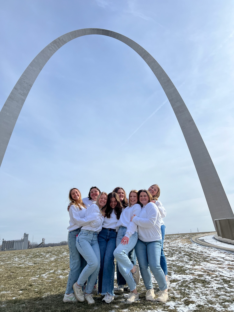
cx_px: 117
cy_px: 156
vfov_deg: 67.3
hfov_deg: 53.1
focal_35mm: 26
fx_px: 234
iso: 50
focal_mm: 5.7
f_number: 1.5
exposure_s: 1/8000
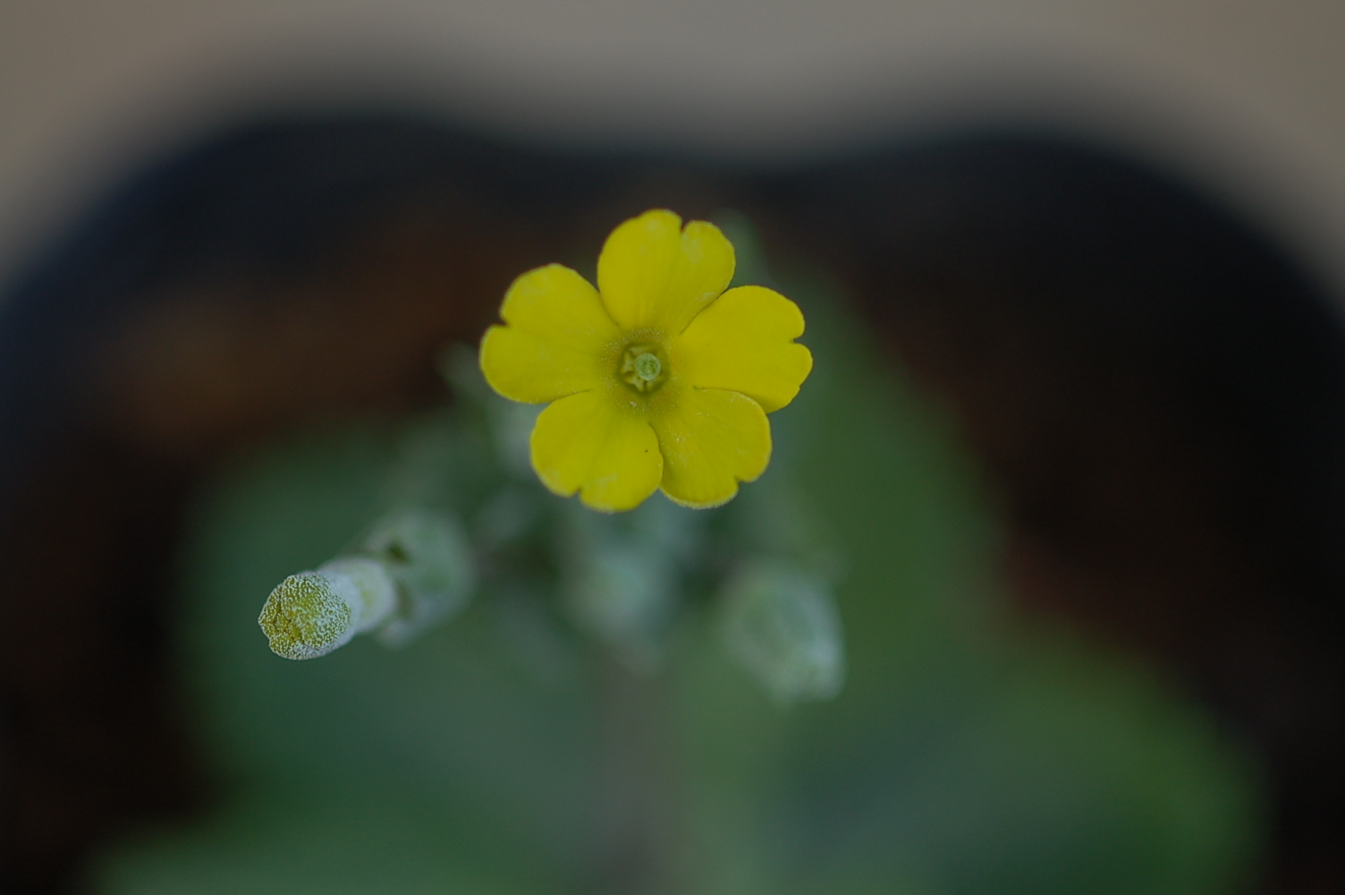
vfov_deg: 8.7
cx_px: 672
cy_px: 448
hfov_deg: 13.1
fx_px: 5879
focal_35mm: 158
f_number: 3.8
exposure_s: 1/400
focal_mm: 105
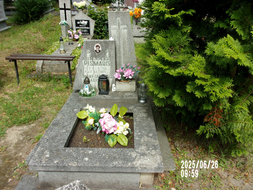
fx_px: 205
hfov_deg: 63.4
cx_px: 126
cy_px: 95
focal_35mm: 28
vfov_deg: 49.7
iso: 80
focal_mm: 5.1
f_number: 10.8
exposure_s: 1/38
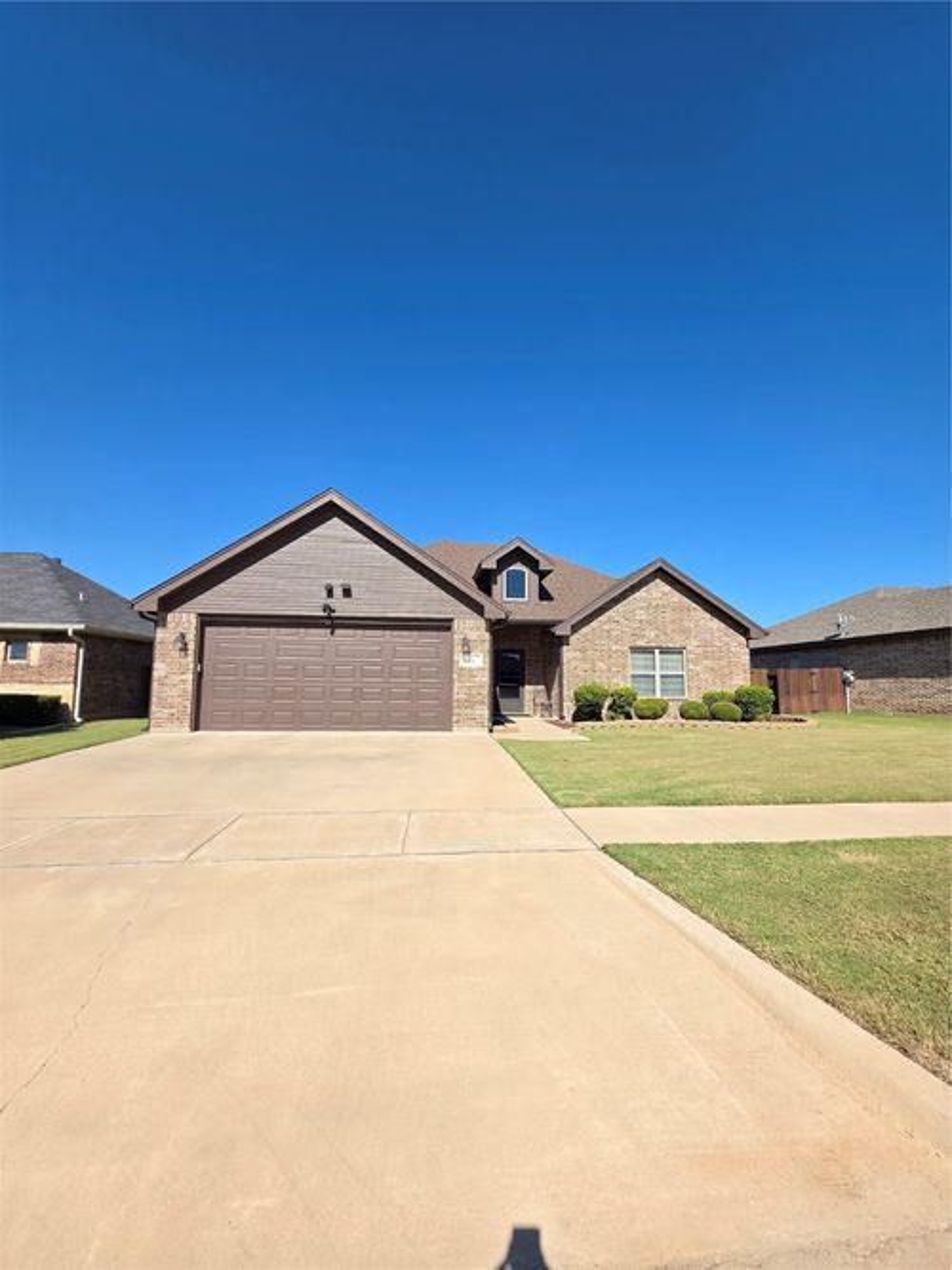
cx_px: 476
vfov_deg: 106.2
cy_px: 635
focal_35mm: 13
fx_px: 477
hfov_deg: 89.9
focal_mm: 2.2
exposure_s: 1/1941
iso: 40
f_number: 1.9
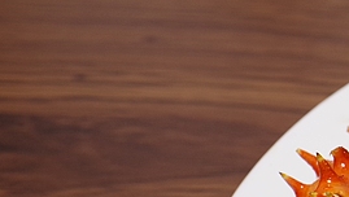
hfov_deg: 9.1
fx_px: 1983
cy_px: 139
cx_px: 804
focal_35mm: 214
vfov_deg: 5.7
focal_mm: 43
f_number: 7.1
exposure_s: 1/60
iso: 400
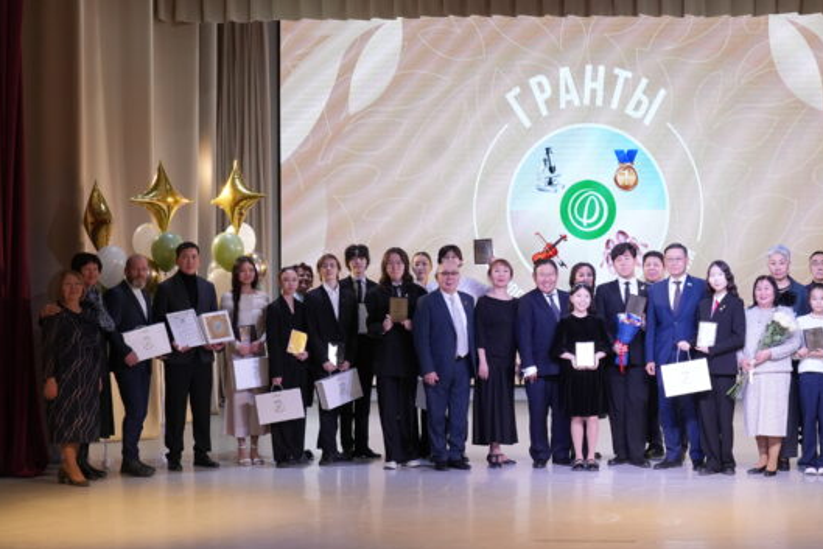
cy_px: 309
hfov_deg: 32.4
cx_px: 594
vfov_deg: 22.3
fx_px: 1395
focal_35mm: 61
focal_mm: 28
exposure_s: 1/200
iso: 1000
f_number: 6.7
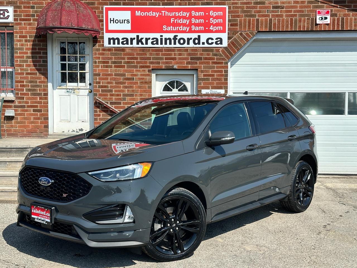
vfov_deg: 30.3
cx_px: 178
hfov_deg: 39.7
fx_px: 495
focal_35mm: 48
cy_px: 134
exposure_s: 1/4016
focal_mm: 6.86
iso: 64
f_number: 1.78
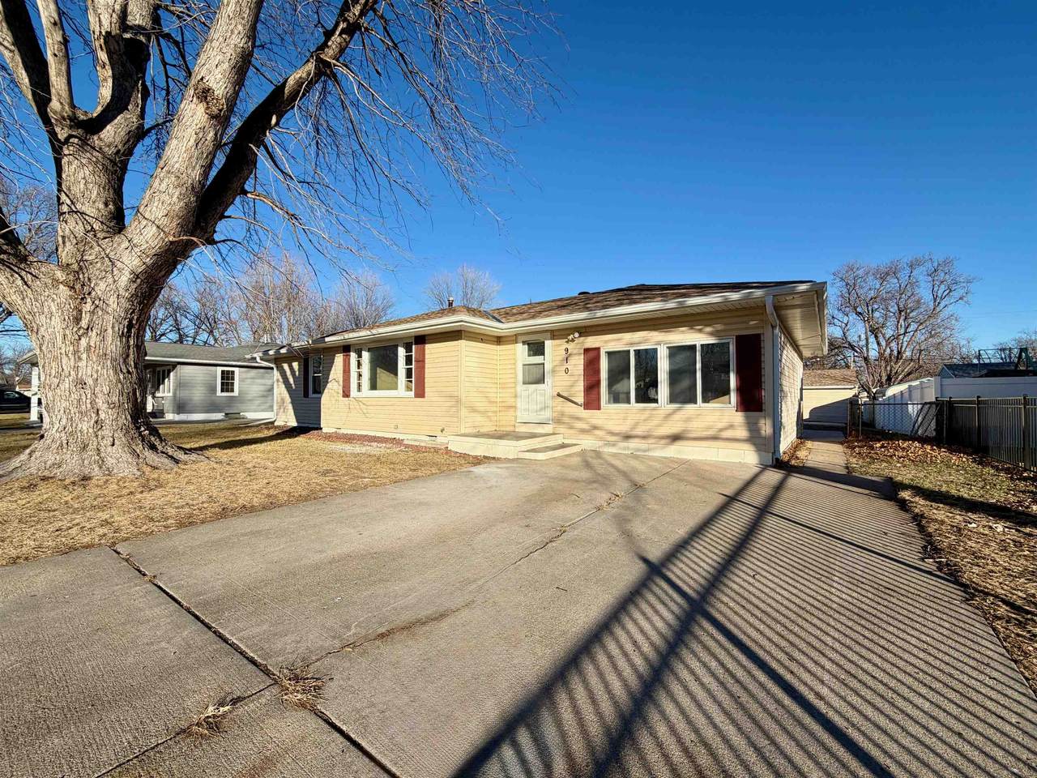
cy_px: 389
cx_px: 518
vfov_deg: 85.7
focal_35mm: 14
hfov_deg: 102.1
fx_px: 419
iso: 20
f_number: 2.2
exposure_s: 1/779
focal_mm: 2.22
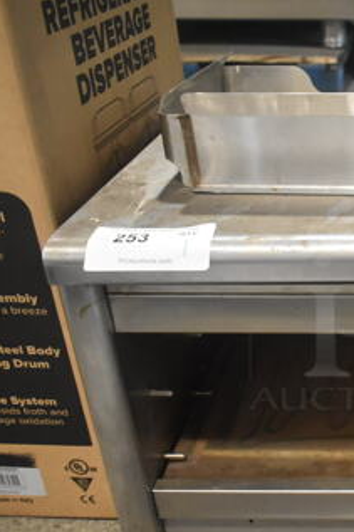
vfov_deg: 38.0
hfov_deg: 23.7
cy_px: 327
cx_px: 426
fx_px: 768
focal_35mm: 52
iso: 2800
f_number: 3.5
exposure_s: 1/125
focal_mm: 18
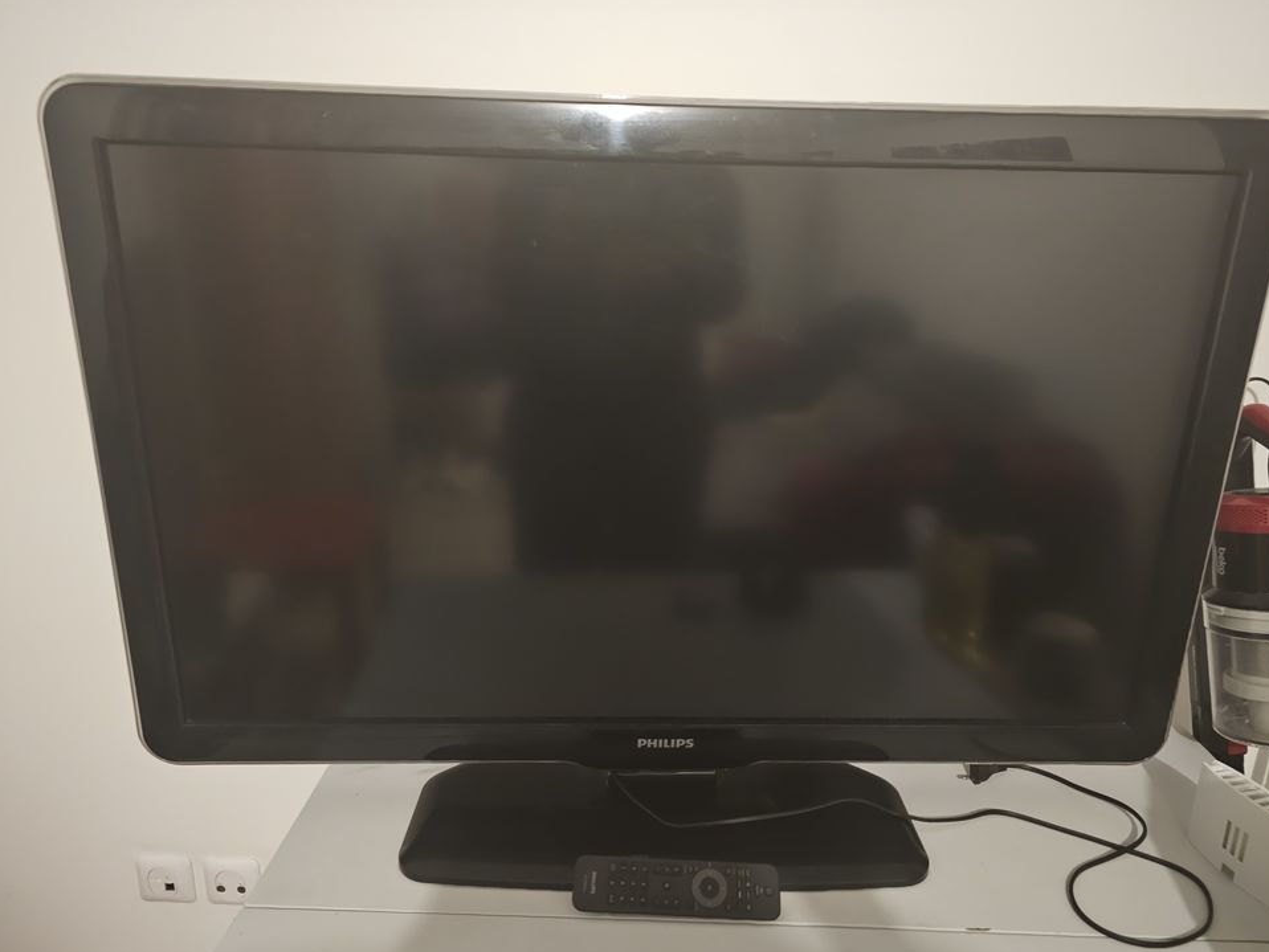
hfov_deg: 71.6
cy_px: 490
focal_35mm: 24
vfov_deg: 56.8
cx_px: 634
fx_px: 880
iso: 2000
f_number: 1.7
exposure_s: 1/17
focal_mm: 6.3
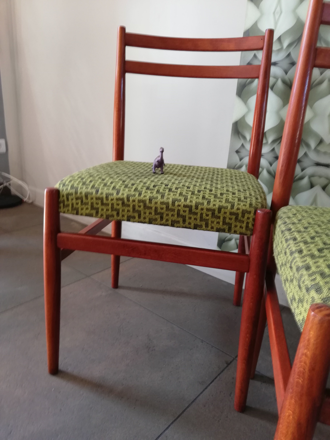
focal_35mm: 26
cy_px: 220
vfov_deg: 67.3
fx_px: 330
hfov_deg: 53.1
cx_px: 165
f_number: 2.2
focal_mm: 3.81
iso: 200
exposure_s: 1/33.3
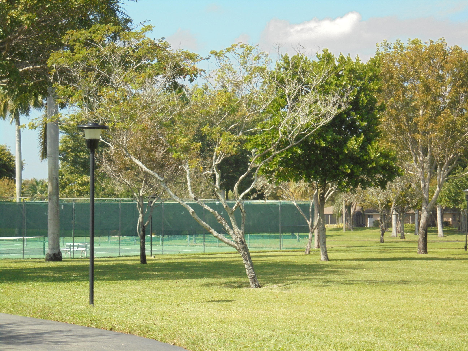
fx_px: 1271
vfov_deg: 15.7
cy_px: 176
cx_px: 234
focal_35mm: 94
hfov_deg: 20.9
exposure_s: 1/400
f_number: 4.7
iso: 100
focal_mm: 16.9
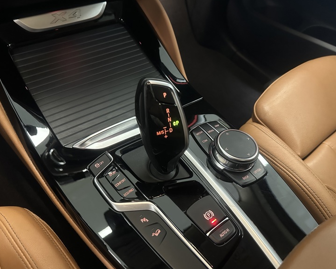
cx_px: 165
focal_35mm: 26
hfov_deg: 66.0
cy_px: 137
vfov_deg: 54.9
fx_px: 259
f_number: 1.78
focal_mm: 6.86
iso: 1000
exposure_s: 1/43
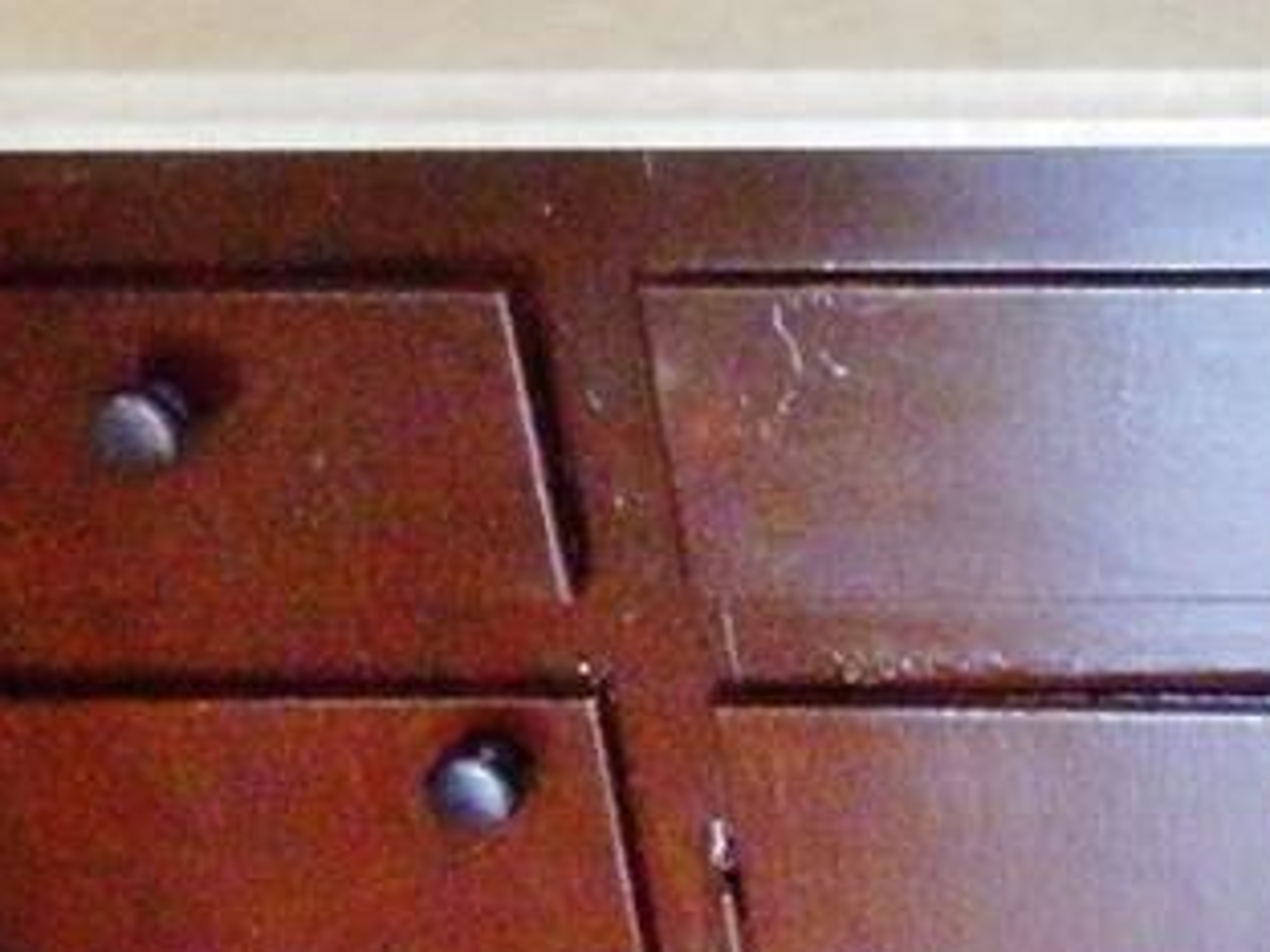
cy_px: 618
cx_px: 1522
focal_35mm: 82
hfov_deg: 22.0
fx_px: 3008
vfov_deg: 18.0
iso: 1600
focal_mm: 4.5
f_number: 3
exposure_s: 1/6
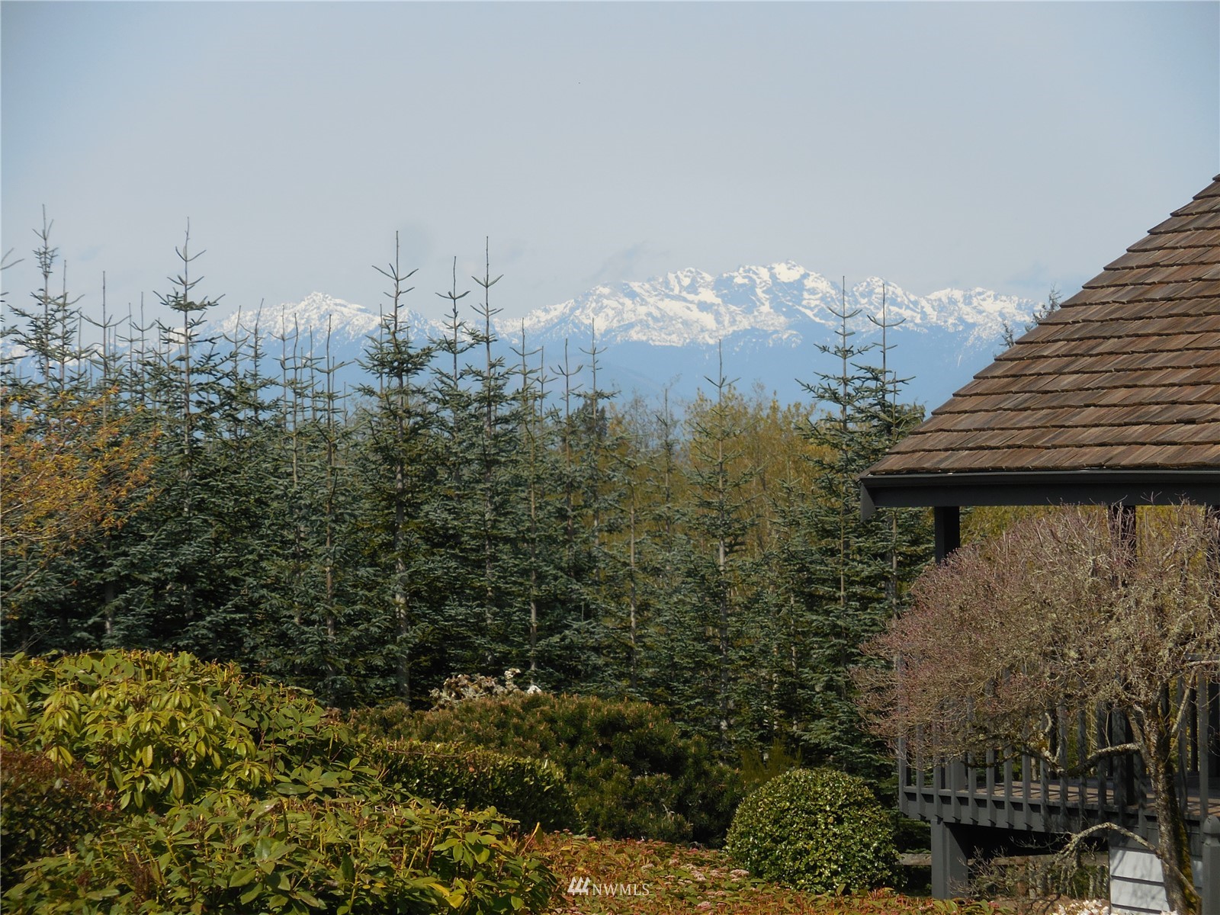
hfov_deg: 13.3
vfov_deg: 10.0
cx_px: 610
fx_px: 5251
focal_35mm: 149
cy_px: 458
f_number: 5.4
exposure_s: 1/800
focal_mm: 26.8
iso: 125
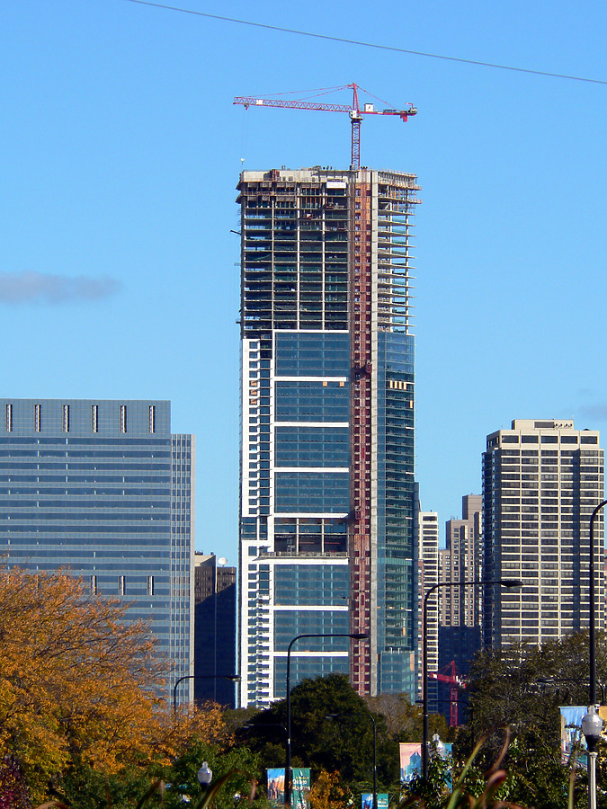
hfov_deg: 5.9
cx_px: 304
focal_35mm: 250
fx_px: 5845
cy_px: 404
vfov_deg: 7.9
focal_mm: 41.7
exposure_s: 1/500
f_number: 5.6
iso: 80
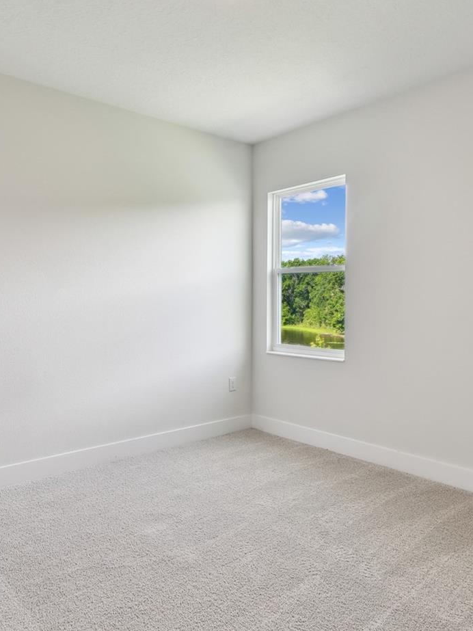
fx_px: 456
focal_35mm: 25
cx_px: 234
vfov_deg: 69.3
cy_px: 297
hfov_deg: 54.9
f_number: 7.1
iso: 100
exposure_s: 1/8
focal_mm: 10
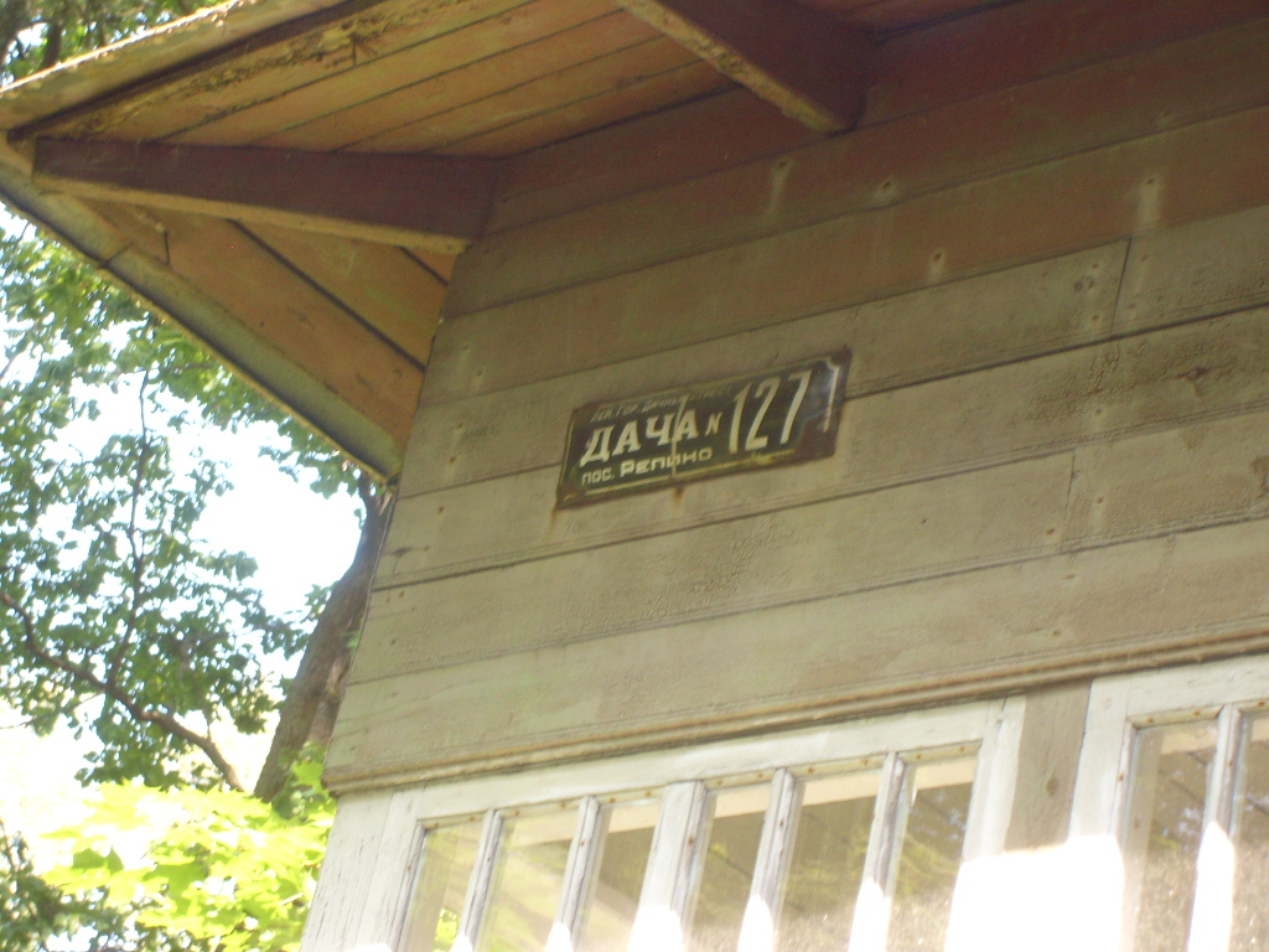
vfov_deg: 14.1
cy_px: 476
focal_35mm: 105
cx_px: 634
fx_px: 3849
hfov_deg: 18.7
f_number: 4.9
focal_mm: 17.4
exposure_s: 1/60
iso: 200
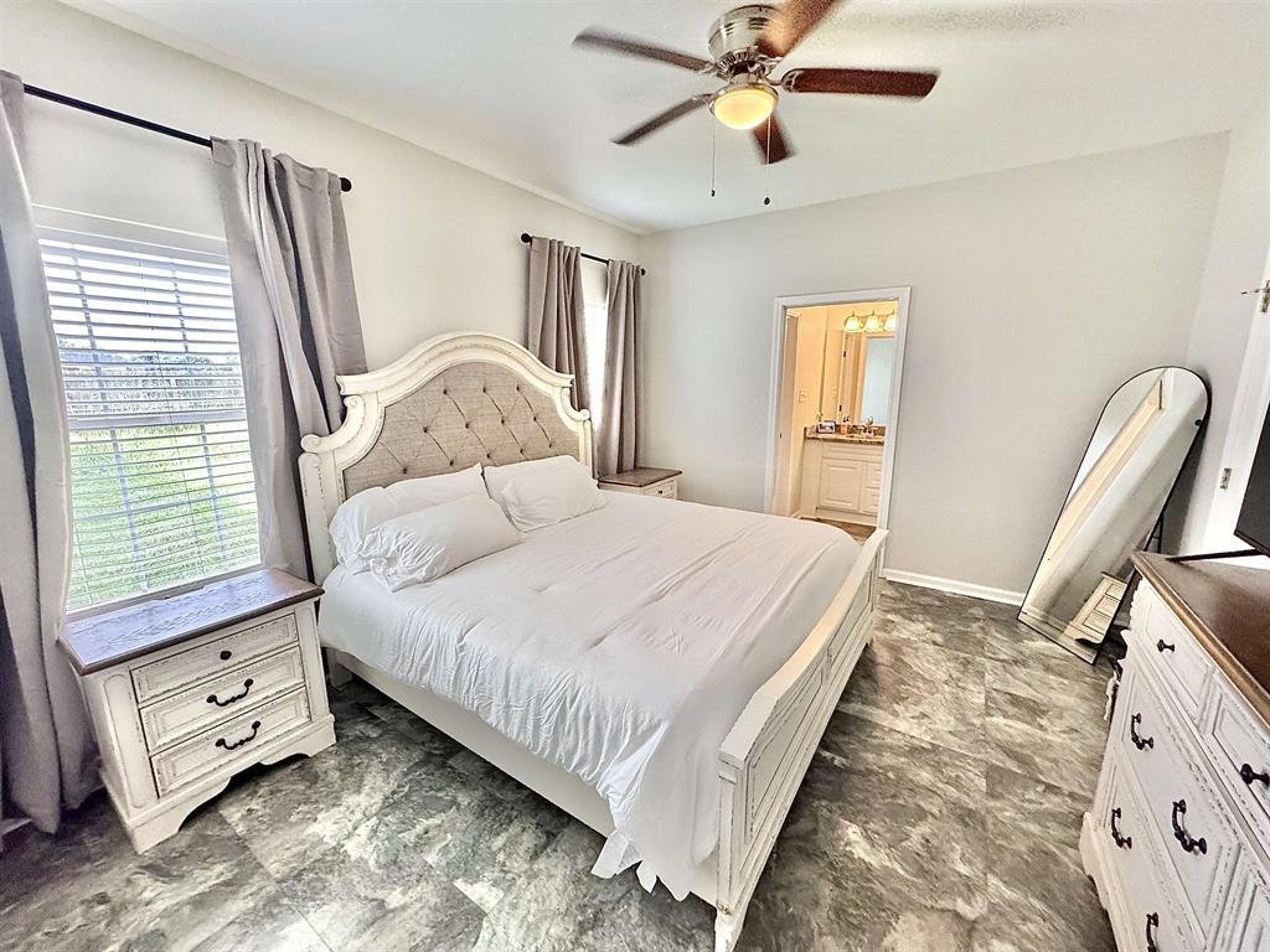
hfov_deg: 102.1
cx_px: 635
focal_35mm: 14
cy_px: 476
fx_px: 514
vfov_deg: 85.7
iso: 320
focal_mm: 2.22
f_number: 2.2
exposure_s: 1/120
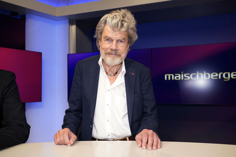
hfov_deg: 65.5
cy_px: 78
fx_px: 183
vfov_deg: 46.3
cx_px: 118
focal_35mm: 28
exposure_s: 1/125
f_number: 5.6
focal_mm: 28
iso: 2000
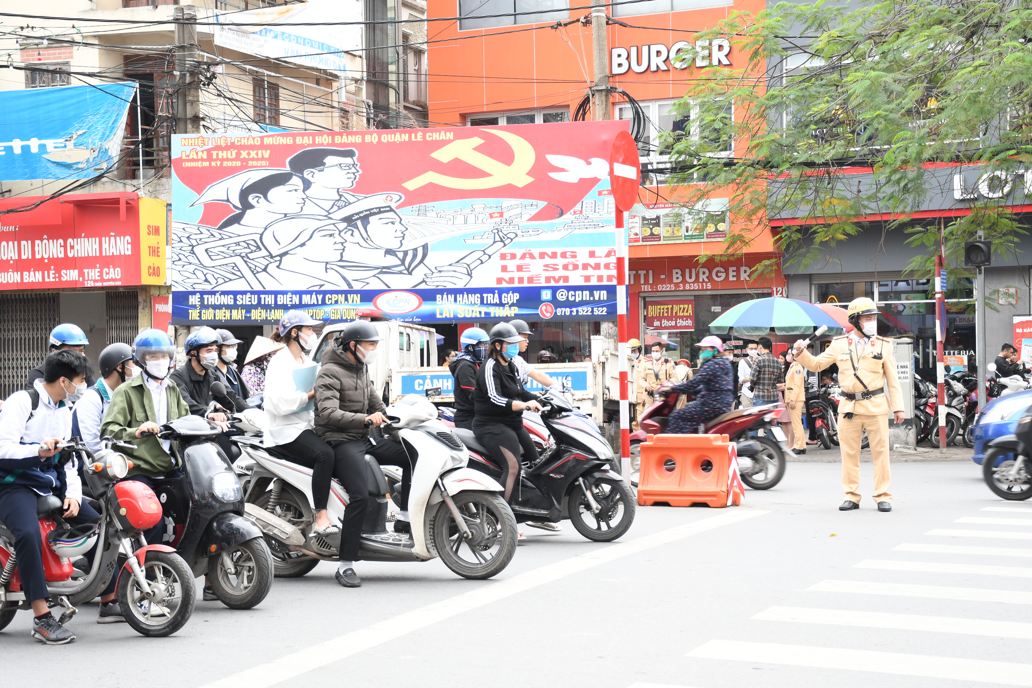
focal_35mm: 60
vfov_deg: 22.6
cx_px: 516
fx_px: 1720
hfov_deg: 33.4
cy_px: 344
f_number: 6.3
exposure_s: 1/200
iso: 400
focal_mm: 40
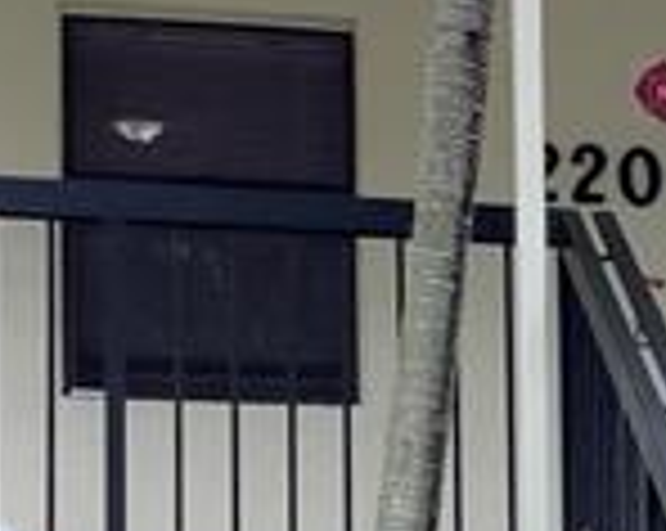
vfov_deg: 9.2
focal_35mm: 164
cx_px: 1026
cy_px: 716
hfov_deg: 11.3
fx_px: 3228
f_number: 2.4
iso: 25
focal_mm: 3.3
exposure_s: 1/311
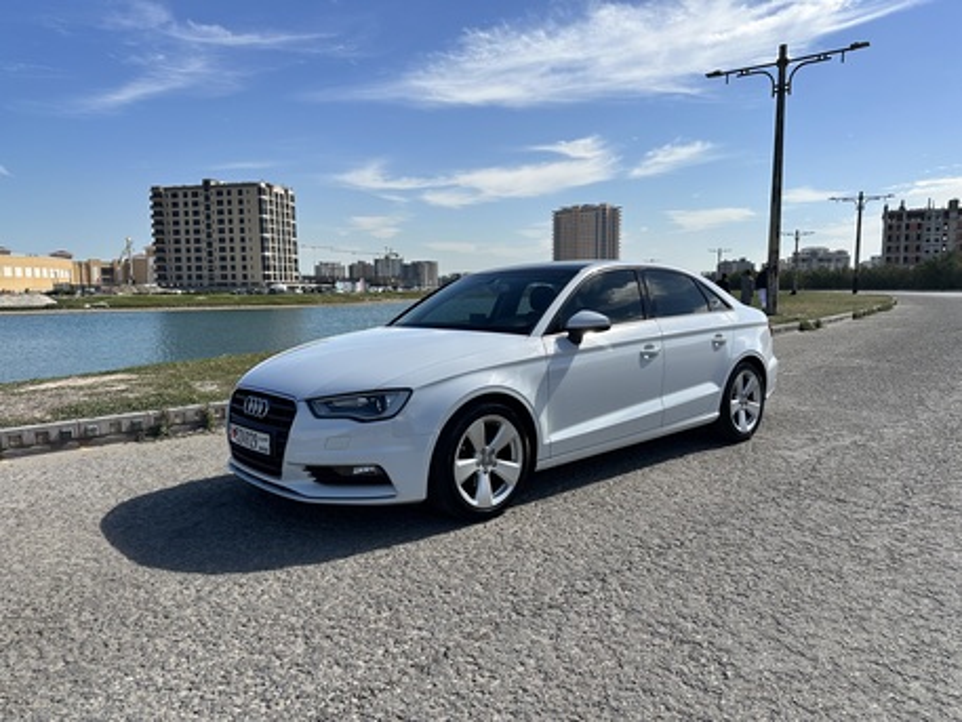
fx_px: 667
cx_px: 481
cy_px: 361
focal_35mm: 24
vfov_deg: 56.8
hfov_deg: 71.6
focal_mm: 6.86
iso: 80
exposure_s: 1/5848
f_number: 1.78
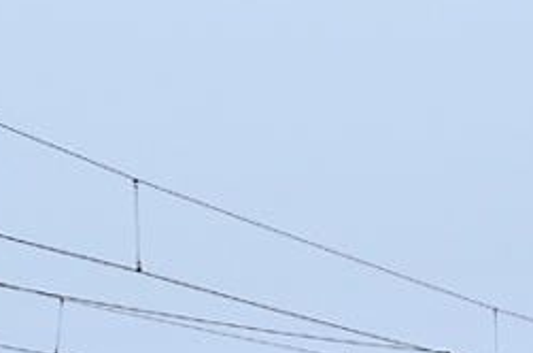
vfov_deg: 4.4
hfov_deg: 6.7
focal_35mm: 306
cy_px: 675
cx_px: 410
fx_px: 4519
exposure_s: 1/640
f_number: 5
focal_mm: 50
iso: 320
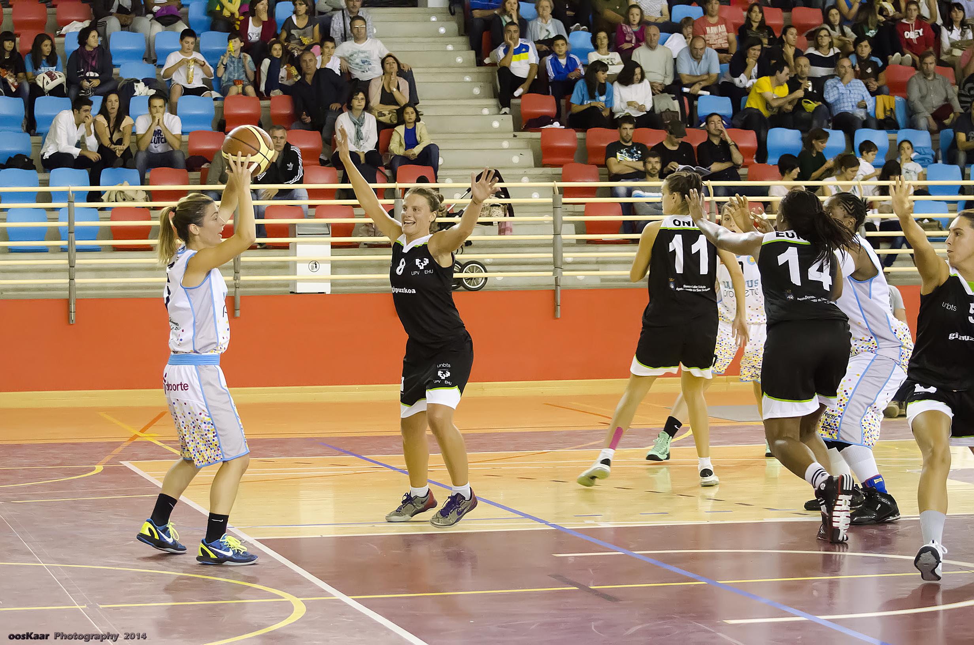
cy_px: 322
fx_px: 2835
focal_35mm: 105
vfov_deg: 13.0
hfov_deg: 19.5
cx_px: 487
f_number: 4.5
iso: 6400
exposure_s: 1/320
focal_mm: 70
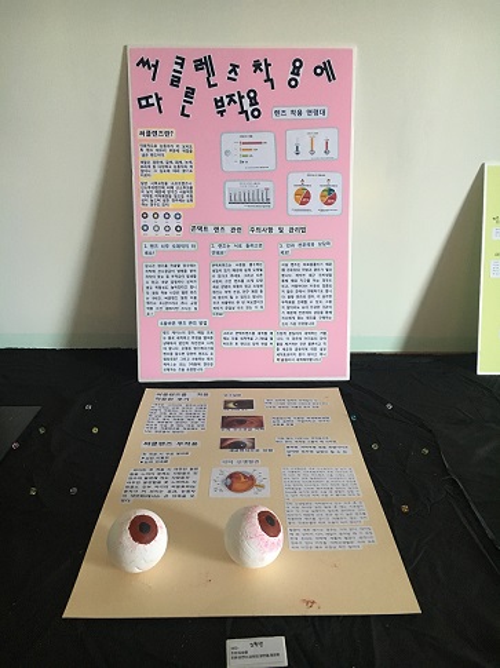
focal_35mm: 29
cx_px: 250
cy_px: 334
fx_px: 559
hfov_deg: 48.2
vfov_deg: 61.7
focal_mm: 4.15
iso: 160
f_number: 2.2
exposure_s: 1/30
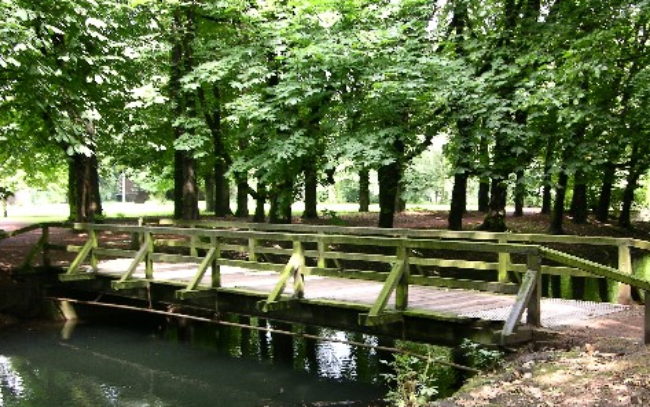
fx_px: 815
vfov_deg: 27.9
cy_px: 263
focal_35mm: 46
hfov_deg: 43.3
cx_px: 379
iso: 50
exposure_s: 1/23.1
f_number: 3.2
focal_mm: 8.9
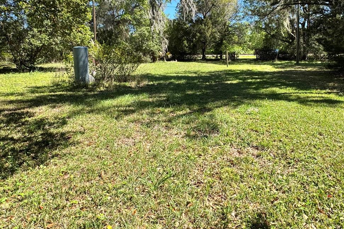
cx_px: 210
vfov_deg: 52.1
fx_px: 229
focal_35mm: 24
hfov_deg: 72.8
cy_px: 76
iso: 40
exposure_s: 1/669
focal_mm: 2.22
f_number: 2.2
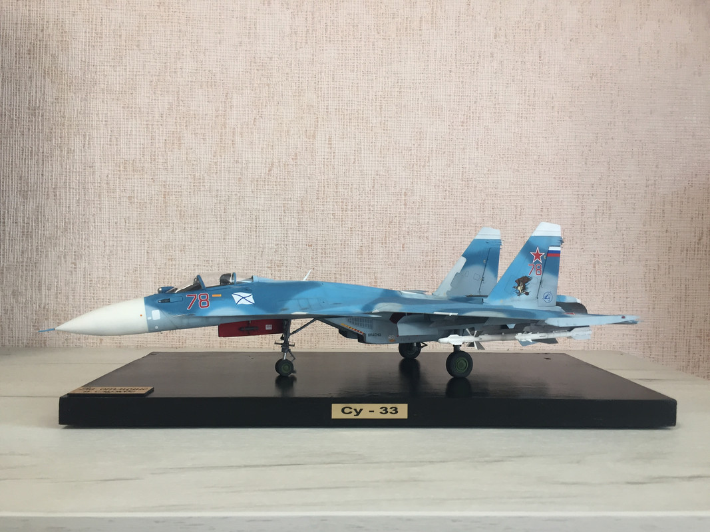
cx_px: 355
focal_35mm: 29
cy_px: 266
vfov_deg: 48.2
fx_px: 595
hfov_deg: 61.7
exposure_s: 1/33
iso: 40
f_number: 2.2
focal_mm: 4.15
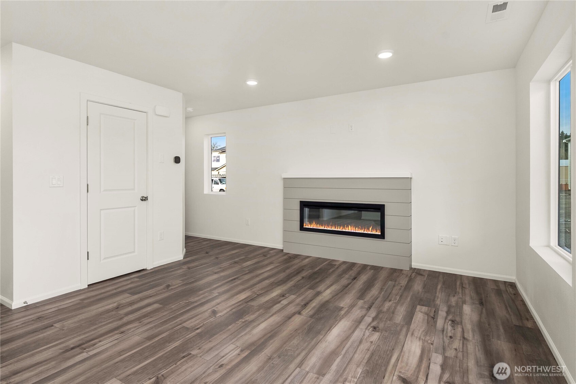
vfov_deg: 70.5
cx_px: 288
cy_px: 192
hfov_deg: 93.2
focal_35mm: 17
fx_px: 272
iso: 100
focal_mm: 17
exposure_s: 1/60
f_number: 7.1
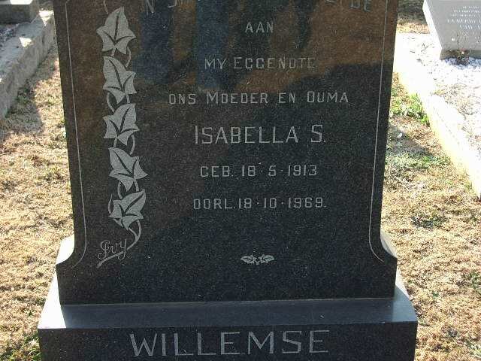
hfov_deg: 31.2
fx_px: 862
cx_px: 240
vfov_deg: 23.7
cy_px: 180
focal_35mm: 62
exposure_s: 1/100
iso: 50
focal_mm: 10.2
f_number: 3.5
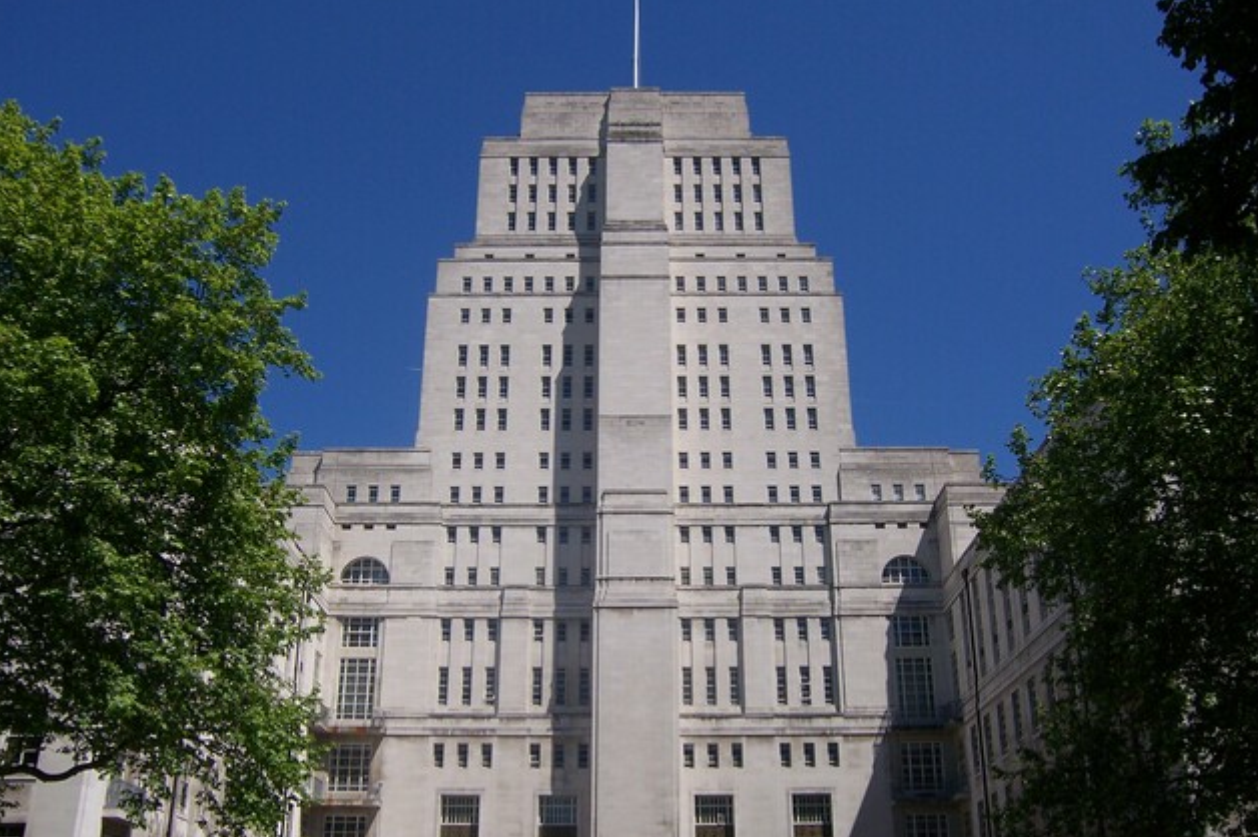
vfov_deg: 37.8
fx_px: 1222
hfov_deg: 54.5
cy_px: 439
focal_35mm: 35
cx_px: 629
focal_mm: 5.5
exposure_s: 1/1000
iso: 80
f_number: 4
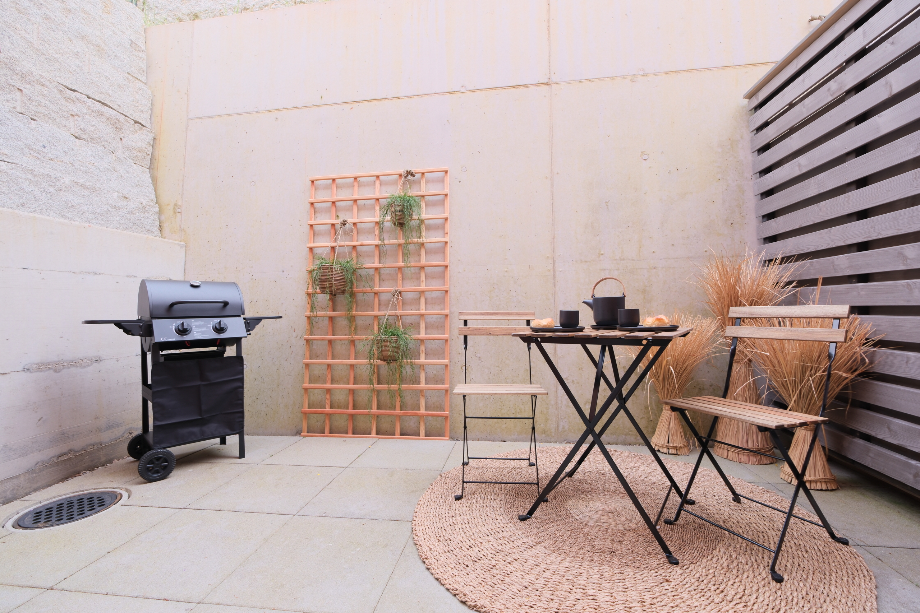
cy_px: 306
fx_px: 383
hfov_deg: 100.4
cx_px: 460
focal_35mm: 15
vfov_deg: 77.3
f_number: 4
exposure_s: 1/38
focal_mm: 10
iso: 125
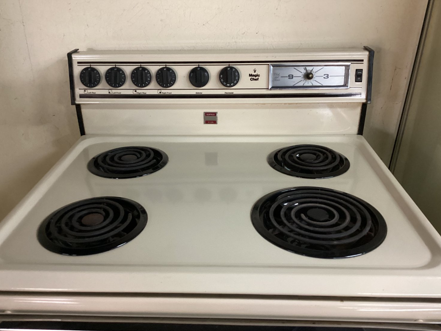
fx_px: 408
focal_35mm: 32
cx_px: 217
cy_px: 170
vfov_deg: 44.1
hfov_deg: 56.8
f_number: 2.4
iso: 320
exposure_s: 1/40
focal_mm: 3.3
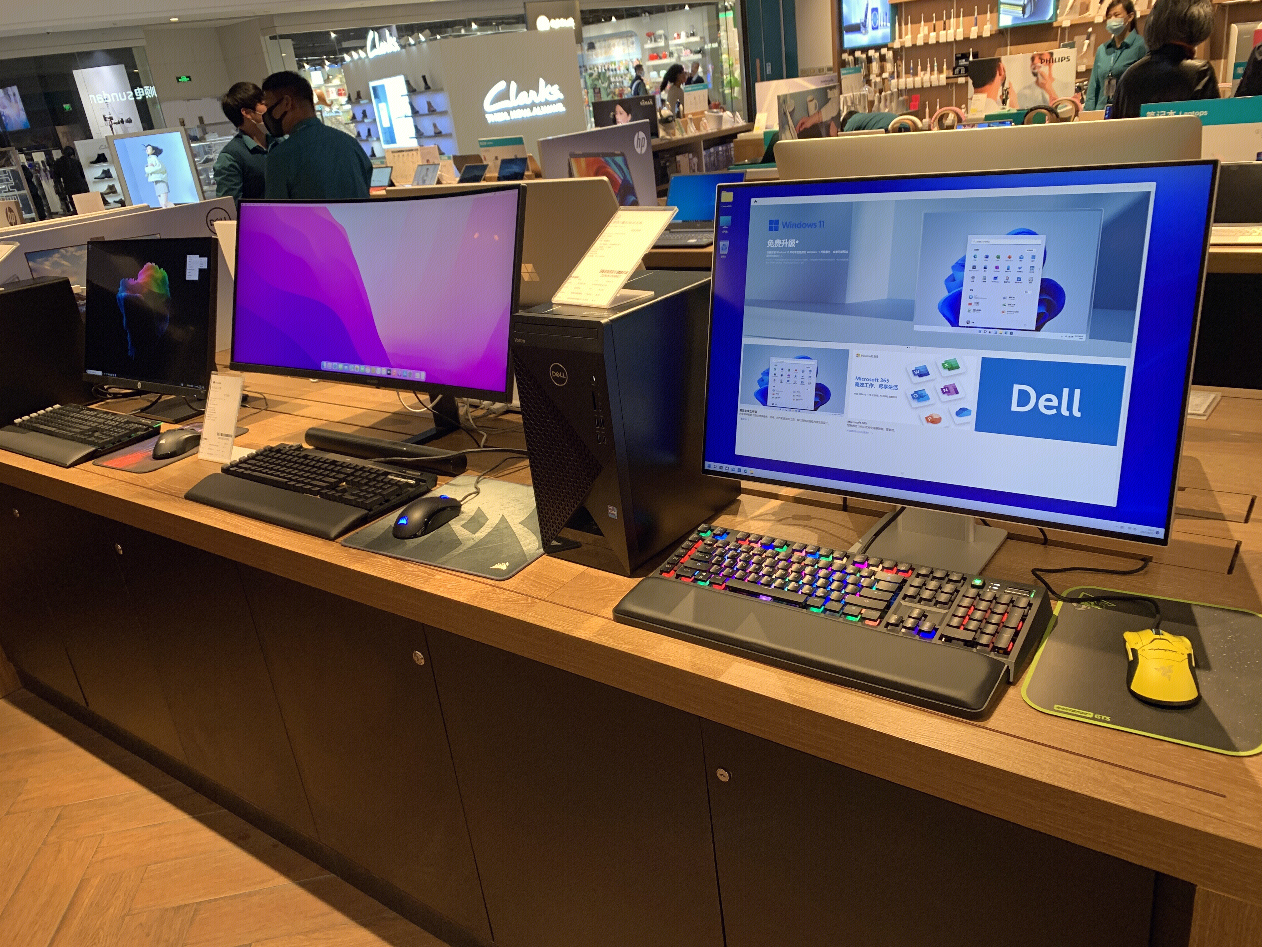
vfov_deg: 53.1
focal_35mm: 26
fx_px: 948
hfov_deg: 67.3
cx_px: 631
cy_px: 474
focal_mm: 4.25
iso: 125
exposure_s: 1/50
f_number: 1.8
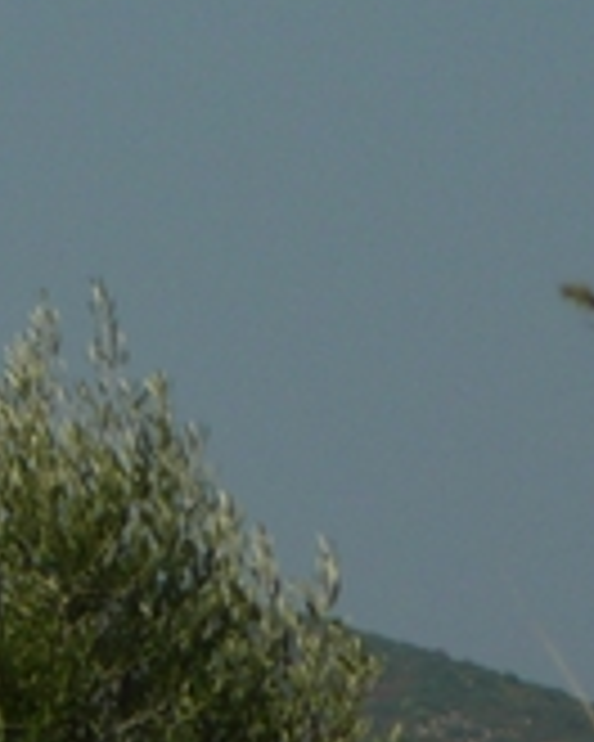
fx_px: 26194
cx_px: 454
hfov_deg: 1.3
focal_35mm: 1192
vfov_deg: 1.6
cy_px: -40
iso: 100
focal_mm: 46
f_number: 4.9
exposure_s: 1/1000
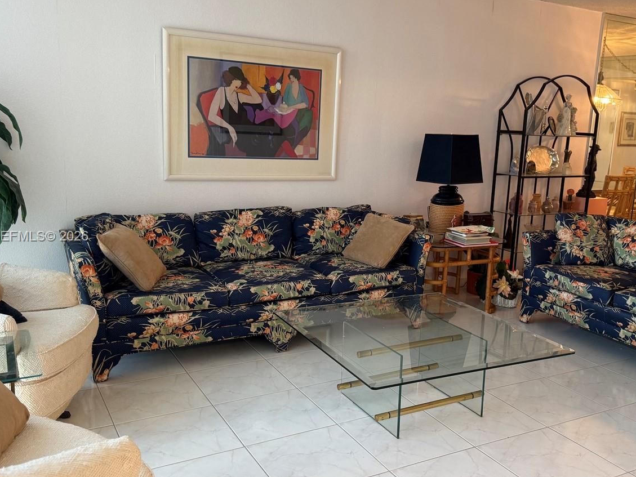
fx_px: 625
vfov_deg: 41.8
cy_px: 237
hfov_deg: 53.8
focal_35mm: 34
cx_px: 364
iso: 200
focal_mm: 6.76
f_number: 1.78
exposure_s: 1/60
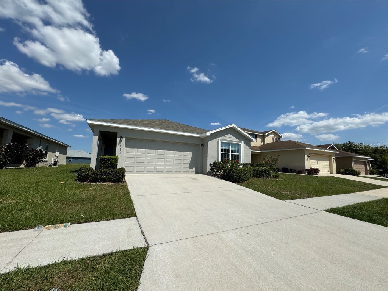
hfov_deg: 102.1
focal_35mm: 14
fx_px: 157
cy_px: 146
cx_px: 194
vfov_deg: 85.7
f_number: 2.2
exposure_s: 1/3906
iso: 50
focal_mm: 2.22
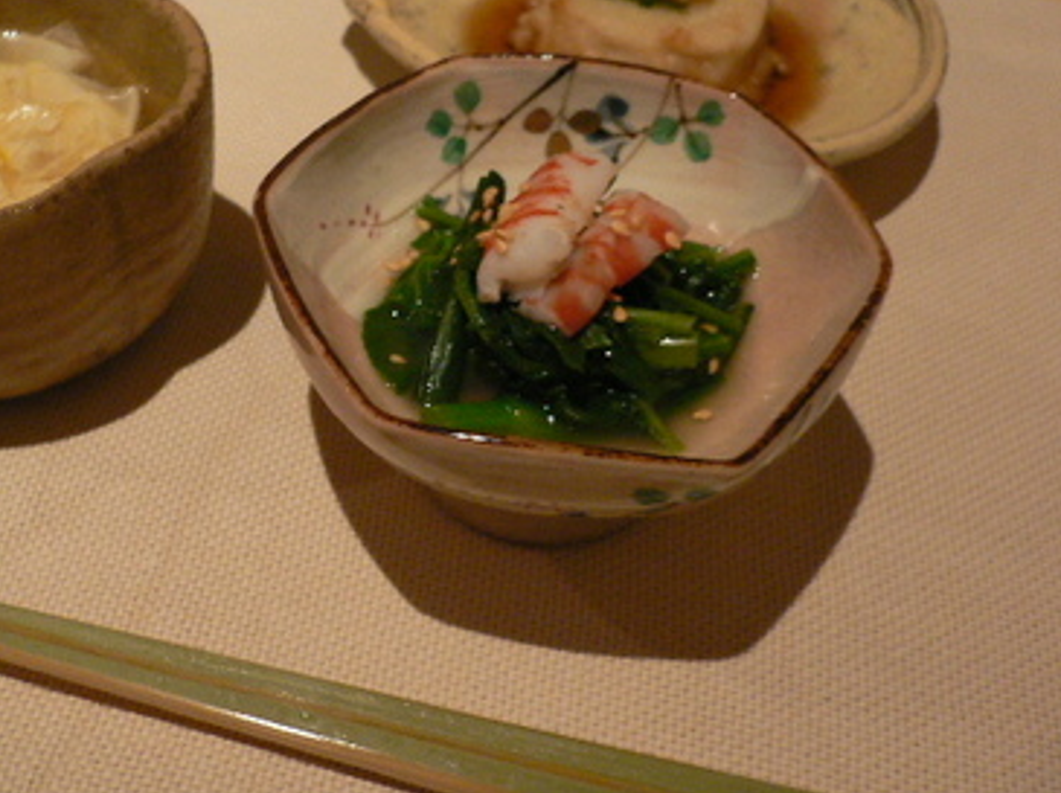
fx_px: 1470
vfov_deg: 30.1
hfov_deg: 39.2
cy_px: 295
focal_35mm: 48
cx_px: 352
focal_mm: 5.8
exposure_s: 1/8
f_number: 2.8
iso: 200
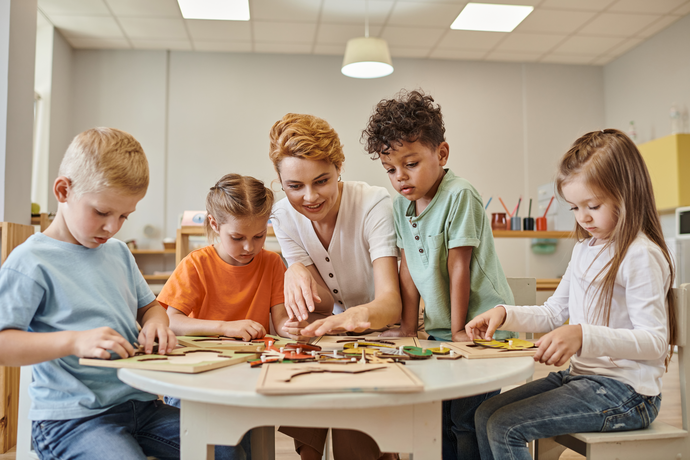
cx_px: 345
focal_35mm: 35
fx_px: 671
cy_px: 230
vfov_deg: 37.9
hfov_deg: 54.4
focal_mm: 35
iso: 400
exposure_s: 1/200
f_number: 2.8
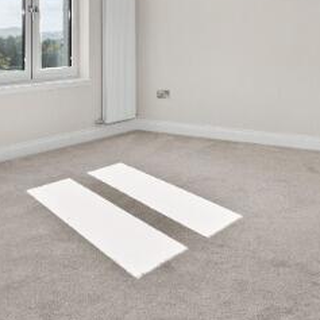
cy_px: 30
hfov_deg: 29.0
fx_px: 575
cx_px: -5
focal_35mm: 55
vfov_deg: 29.7
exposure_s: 1/25
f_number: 8
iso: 125
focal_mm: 10
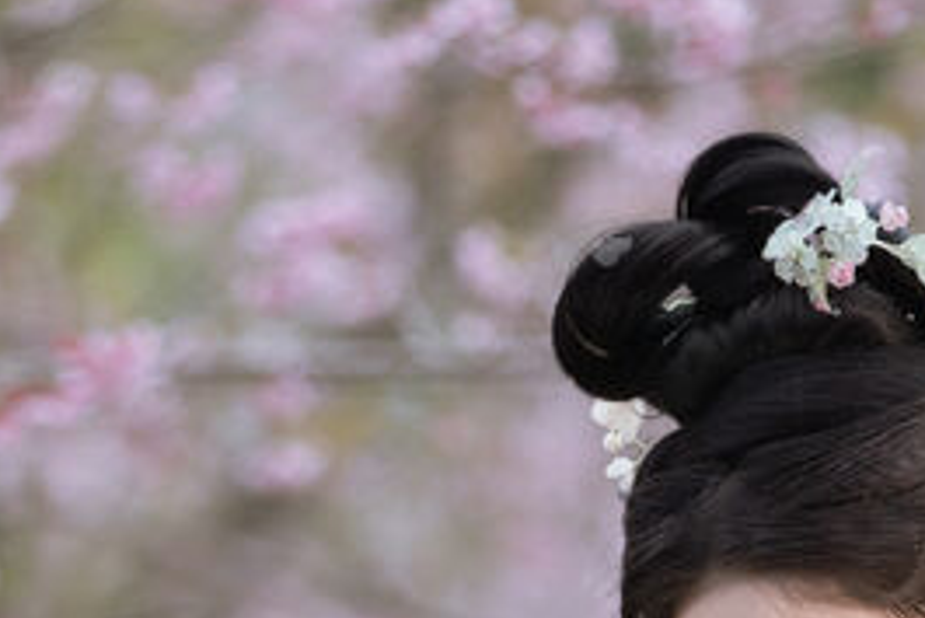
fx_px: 20360
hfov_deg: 2.6
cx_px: 188
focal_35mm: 792
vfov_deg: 1.7
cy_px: 1184
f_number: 2.8
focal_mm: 175
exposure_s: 1/400
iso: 125
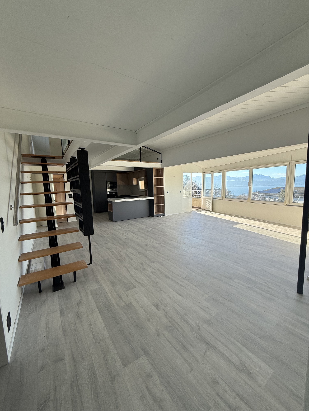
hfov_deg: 85.7
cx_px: 154
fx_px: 167
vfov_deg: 102.1
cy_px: 206
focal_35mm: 14
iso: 64
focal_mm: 2.22
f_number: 2.2
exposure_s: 1/216
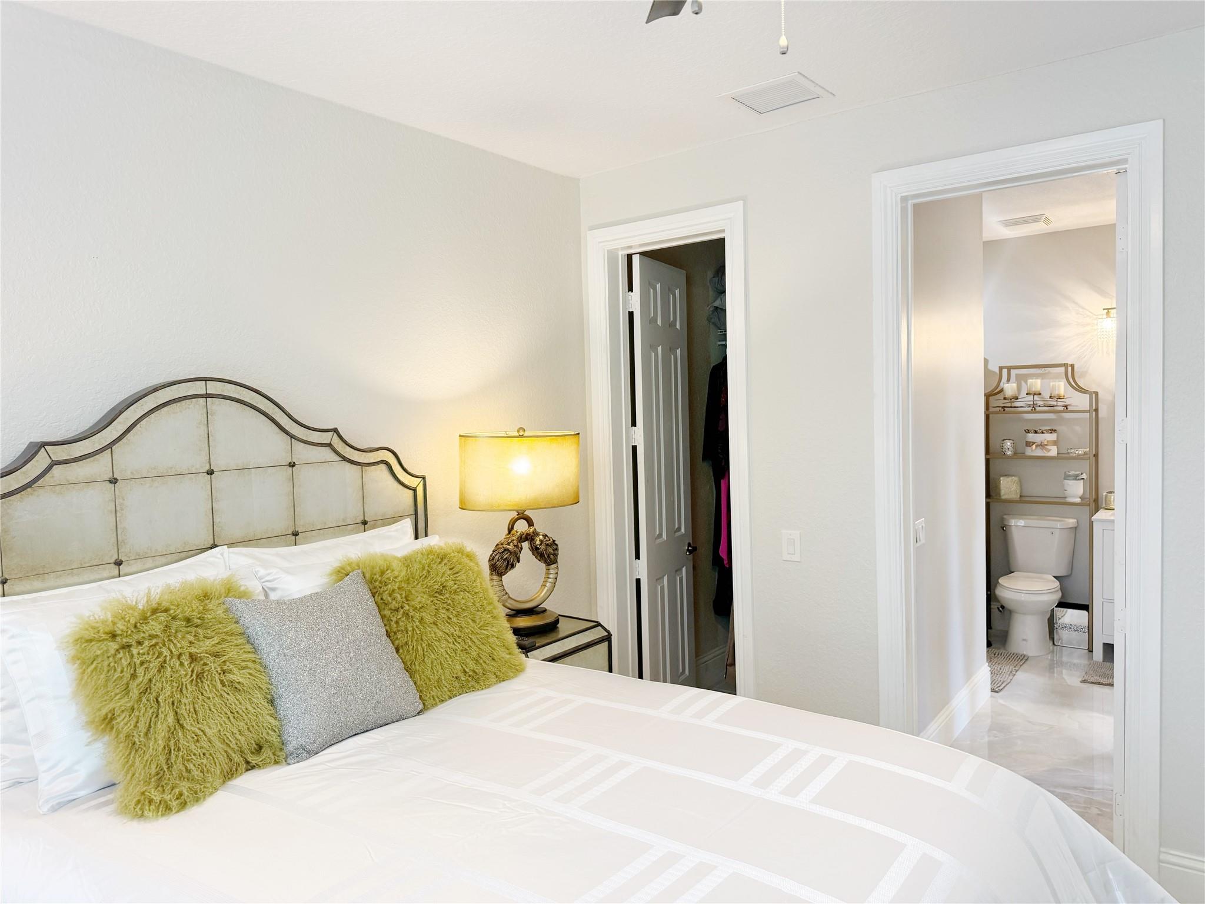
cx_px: 602
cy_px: 452
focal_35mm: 24
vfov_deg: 56.8
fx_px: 835
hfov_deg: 71.6
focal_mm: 6.86
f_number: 1.78
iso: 200
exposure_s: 1/91
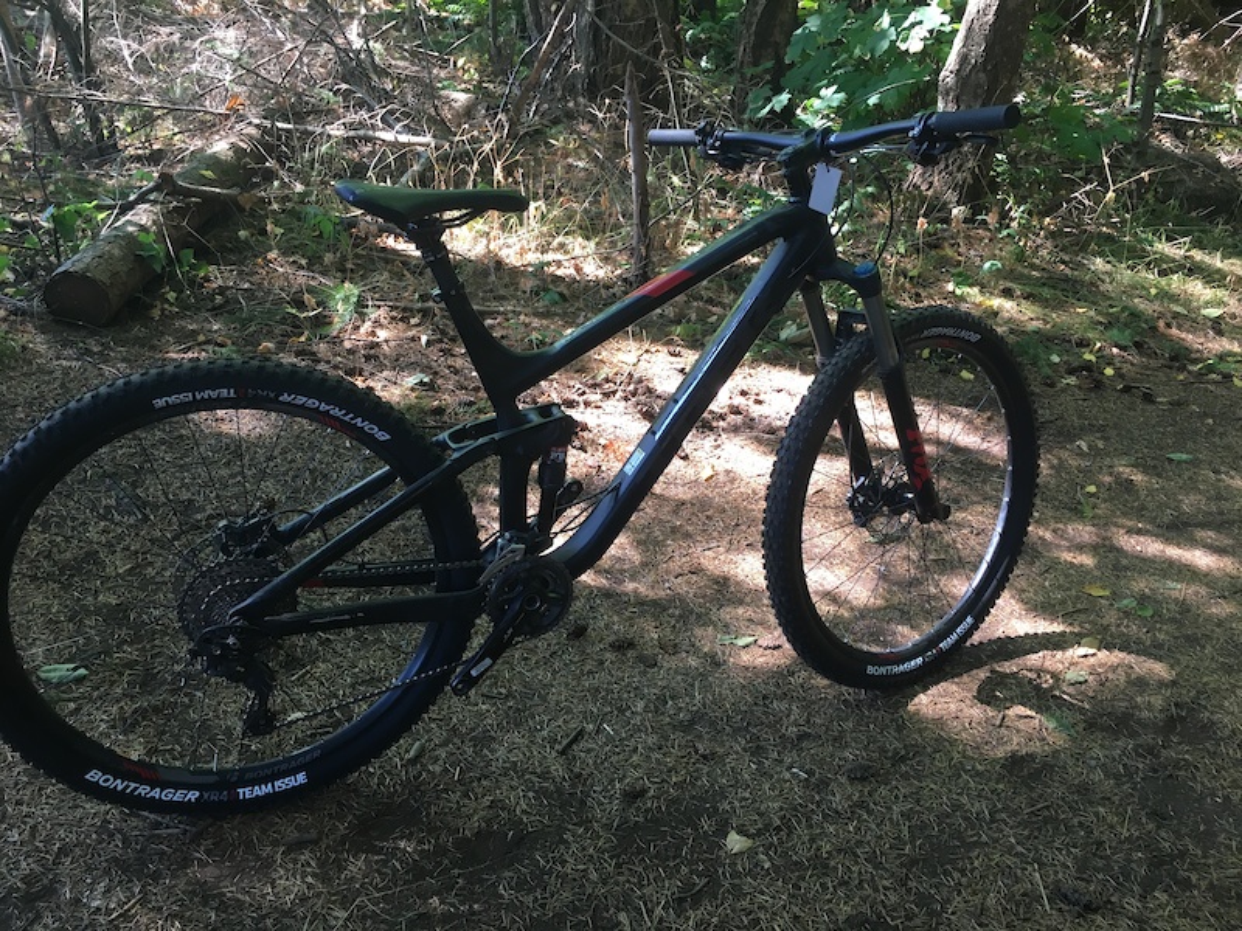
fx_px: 1041
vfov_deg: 48.2
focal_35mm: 29
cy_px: 466
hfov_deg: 61.7
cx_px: 621
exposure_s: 1/30
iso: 32
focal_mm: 4.15
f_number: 2.2
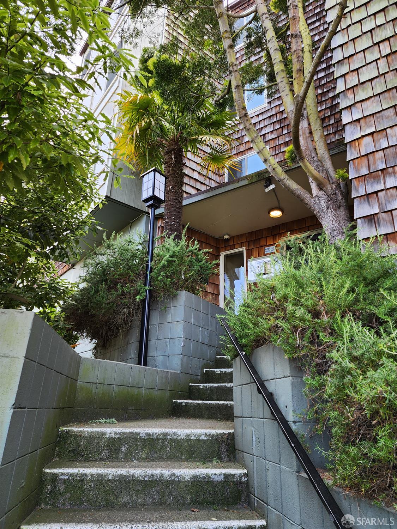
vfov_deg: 73.9
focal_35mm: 23
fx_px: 352
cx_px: 198
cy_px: 264
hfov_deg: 58.9
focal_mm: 6.4
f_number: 1.8
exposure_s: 1/120
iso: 40
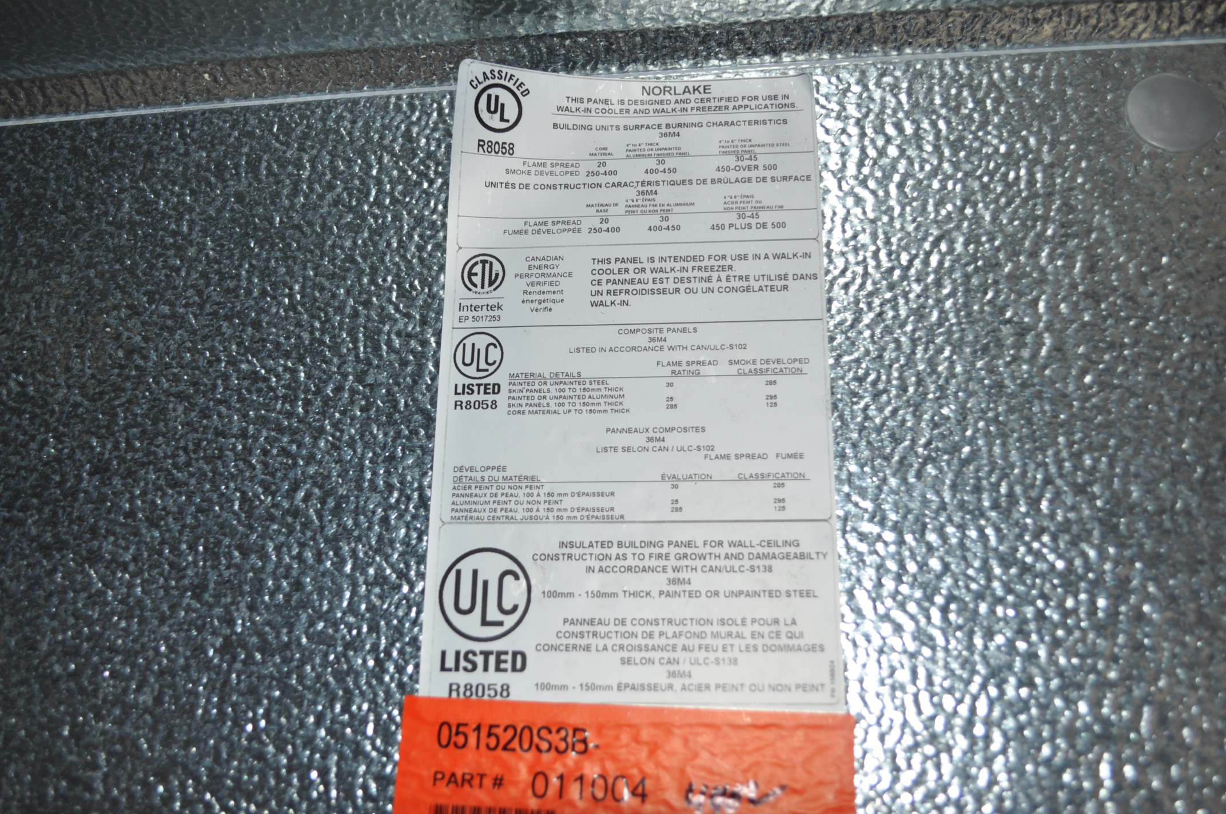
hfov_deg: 53.2
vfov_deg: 36.8
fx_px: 1224
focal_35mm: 36
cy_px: 407
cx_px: 613
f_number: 4
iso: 200
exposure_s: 1/60
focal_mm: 24
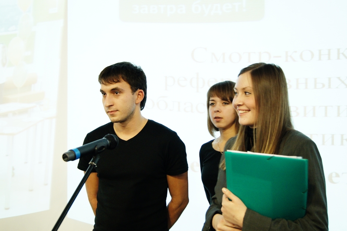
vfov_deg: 31.8
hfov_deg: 46.4
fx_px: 404
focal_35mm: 42
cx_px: 174
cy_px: 116
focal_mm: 28
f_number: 4.5
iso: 1600
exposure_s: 1/20
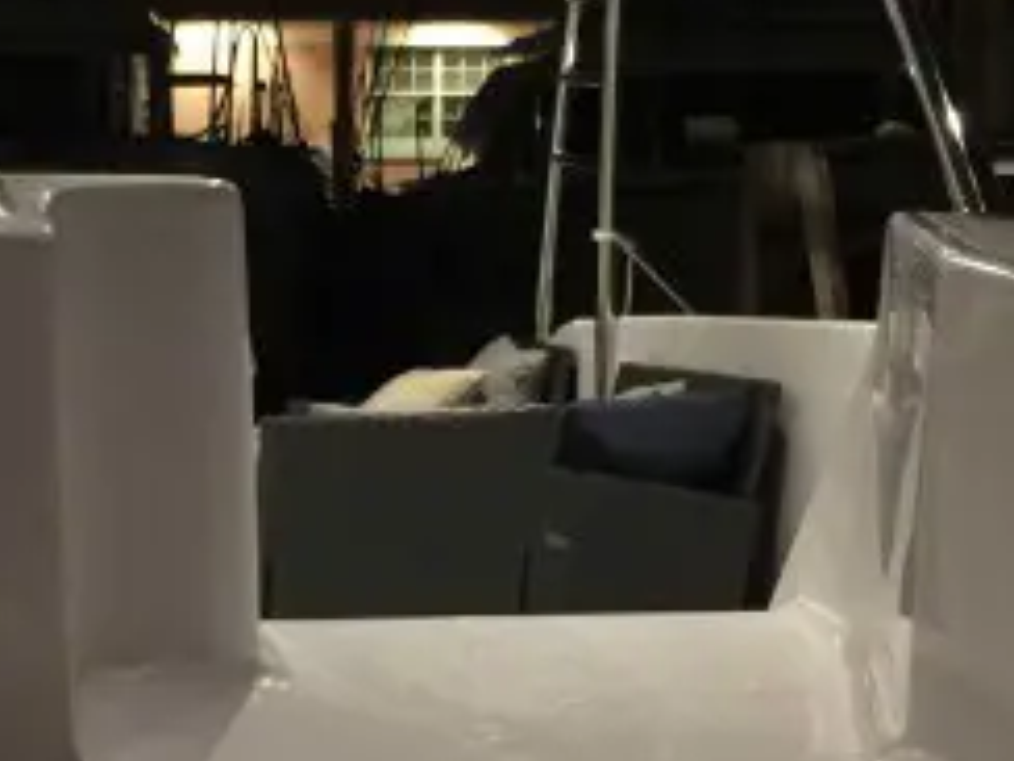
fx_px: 2783
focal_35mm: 95
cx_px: 150
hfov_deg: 20.3
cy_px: 595
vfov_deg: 15.5
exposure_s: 1/4
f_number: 2.2
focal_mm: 4.15
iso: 100
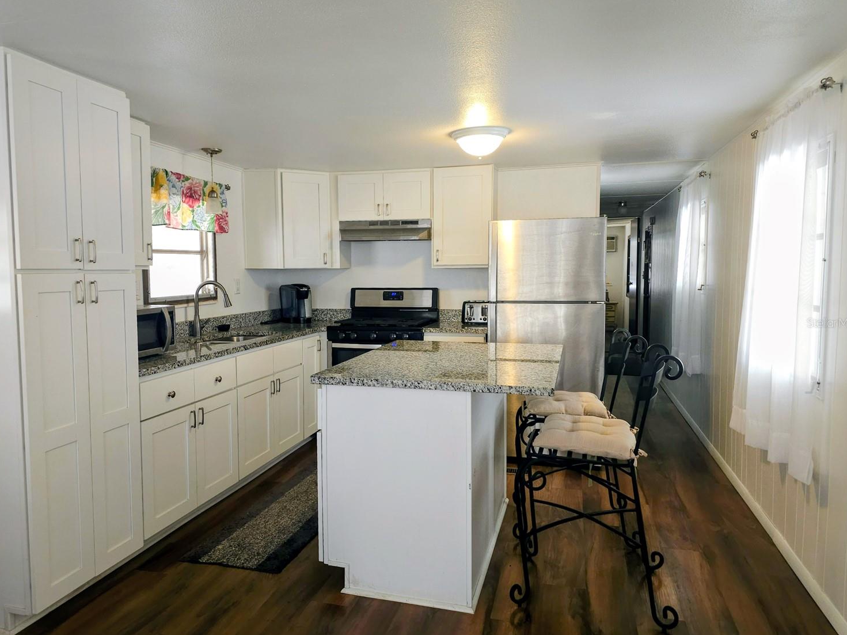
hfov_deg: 69.3
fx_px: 612
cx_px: 401
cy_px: 323
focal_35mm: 25
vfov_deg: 54.9
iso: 100
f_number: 1.7
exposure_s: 1/60
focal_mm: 6.3
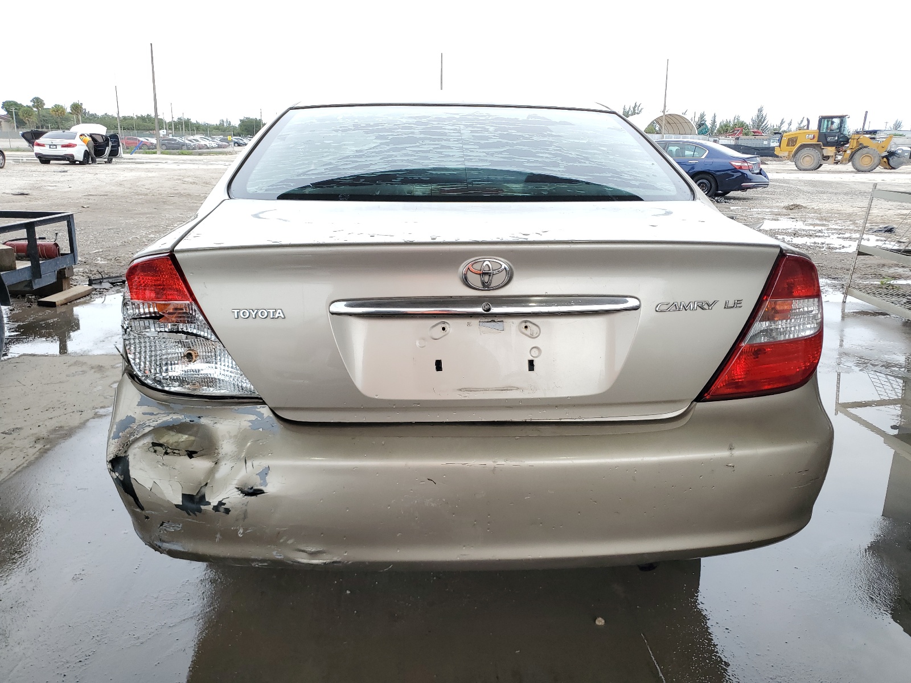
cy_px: 342
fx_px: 684
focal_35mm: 26
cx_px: 456
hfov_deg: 67.3
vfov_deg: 53.1
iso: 50
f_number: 1.5
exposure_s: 1/833
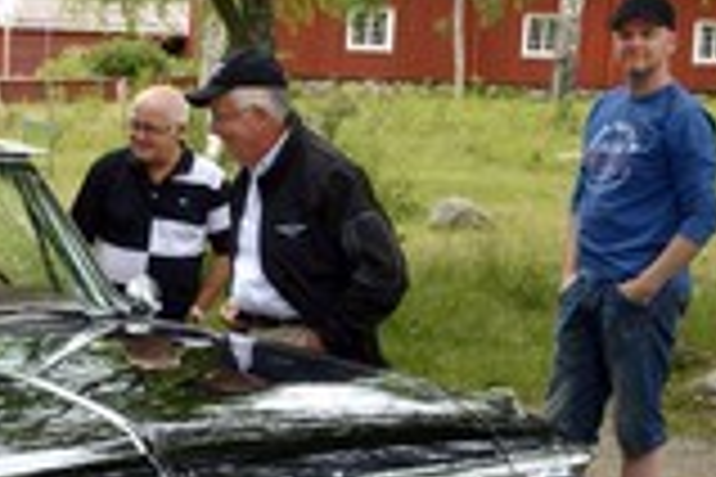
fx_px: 2526
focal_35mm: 127
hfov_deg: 15.8
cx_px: -41
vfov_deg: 10.8
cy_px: 392
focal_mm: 48
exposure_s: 1/100
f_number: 9
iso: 800
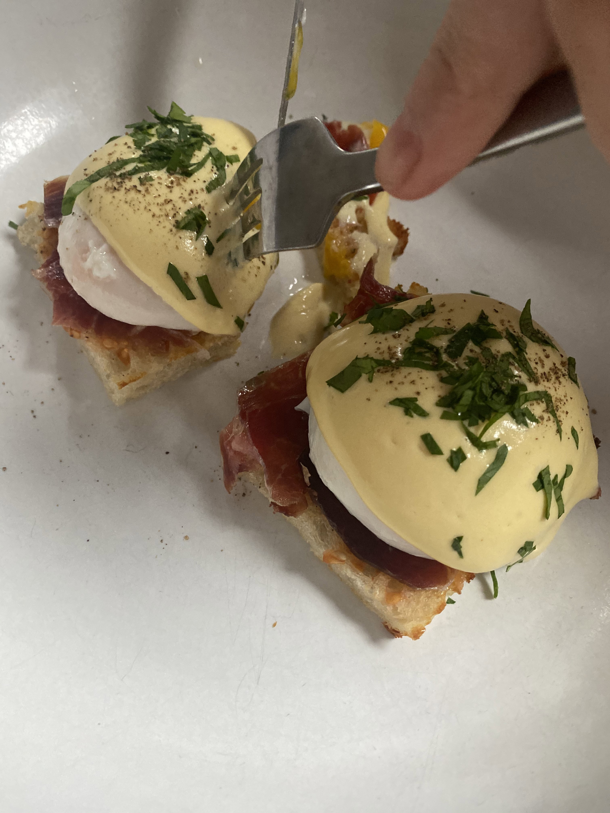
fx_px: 611
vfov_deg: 67.3
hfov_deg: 53.1
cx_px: 305
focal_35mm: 26
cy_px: 406
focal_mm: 4.25
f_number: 1.8
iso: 400
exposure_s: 1/60
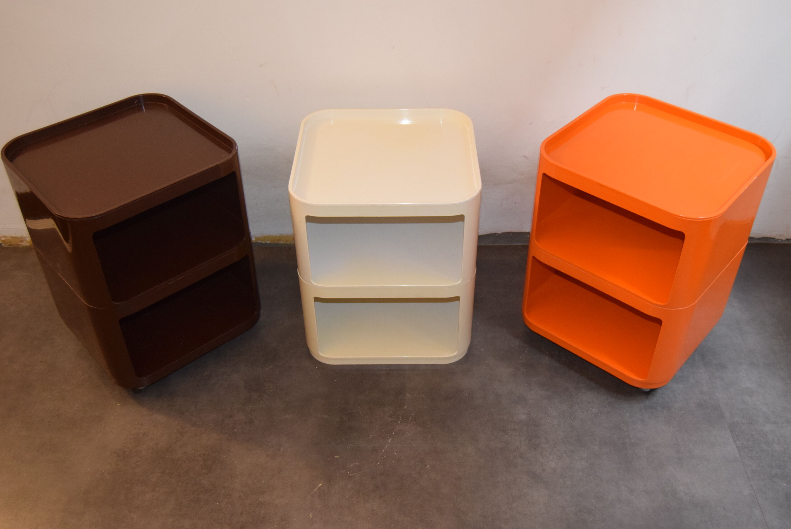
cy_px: 264
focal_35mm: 34
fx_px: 759
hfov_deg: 55.1
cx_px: 396
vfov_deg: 38.4
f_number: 3.8
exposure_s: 1/60
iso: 2000
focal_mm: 23
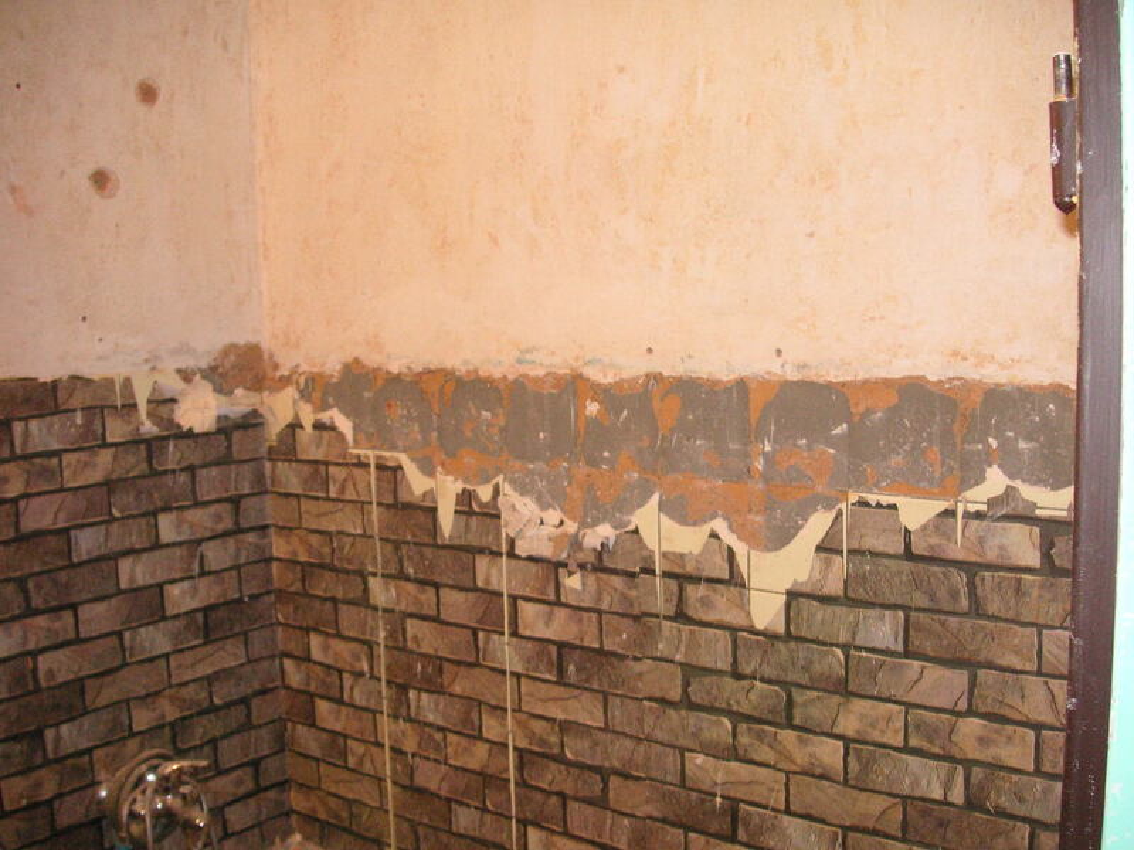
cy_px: 425
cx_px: 567
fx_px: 1212
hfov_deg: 50.1
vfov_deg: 38.7
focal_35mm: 37
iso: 160
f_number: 2.8
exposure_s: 1/45
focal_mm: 6.1
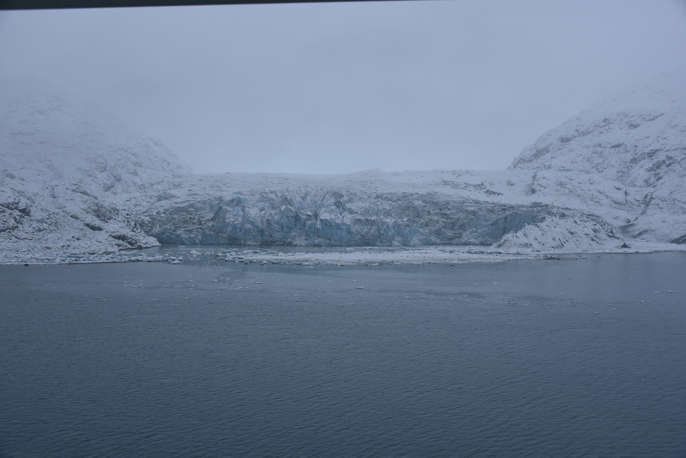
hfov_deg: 53.1
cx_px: 343
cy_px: 229
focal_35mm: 36
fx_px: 686
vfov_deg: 36.9
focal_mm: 36
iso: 100
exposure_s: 1/200
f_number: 7.1
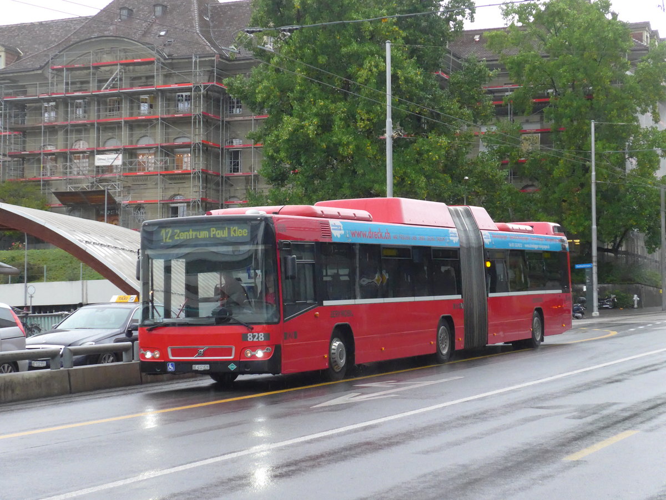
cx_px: 333
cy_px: 250
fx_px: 1539
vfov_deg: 18.4
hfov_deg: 24.4
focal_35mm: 80
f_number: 4.4
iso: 1000
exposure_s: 1/320
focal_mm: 16
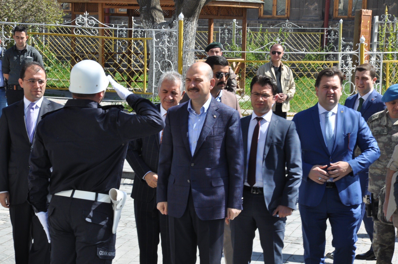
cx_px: 199
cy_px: 132
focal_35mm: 128
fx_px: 1408
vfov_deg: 10.7
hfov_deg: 16.1
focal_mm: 85
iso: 400
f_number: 14
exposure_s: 1/200
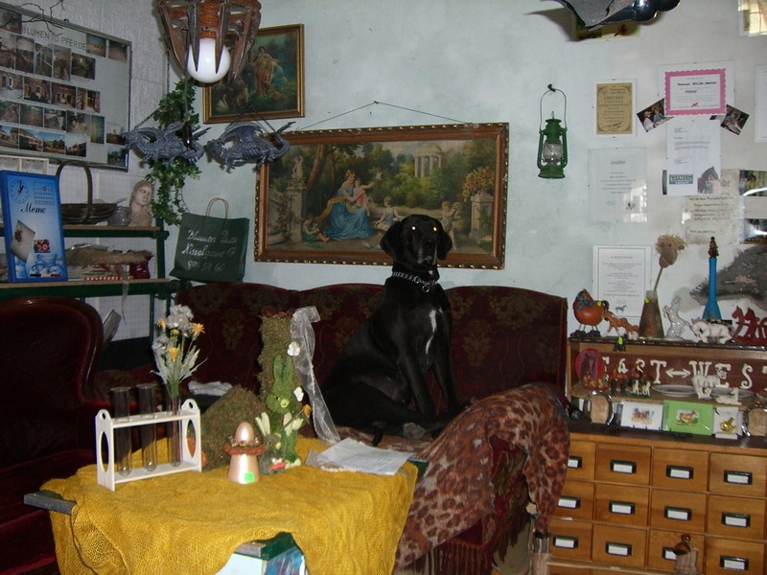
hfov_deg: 49.0
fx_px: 842
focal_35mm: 38
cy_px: 288
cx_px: 384
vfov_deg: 37.7
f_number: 2.7
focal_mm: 6.2
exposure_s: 1/60
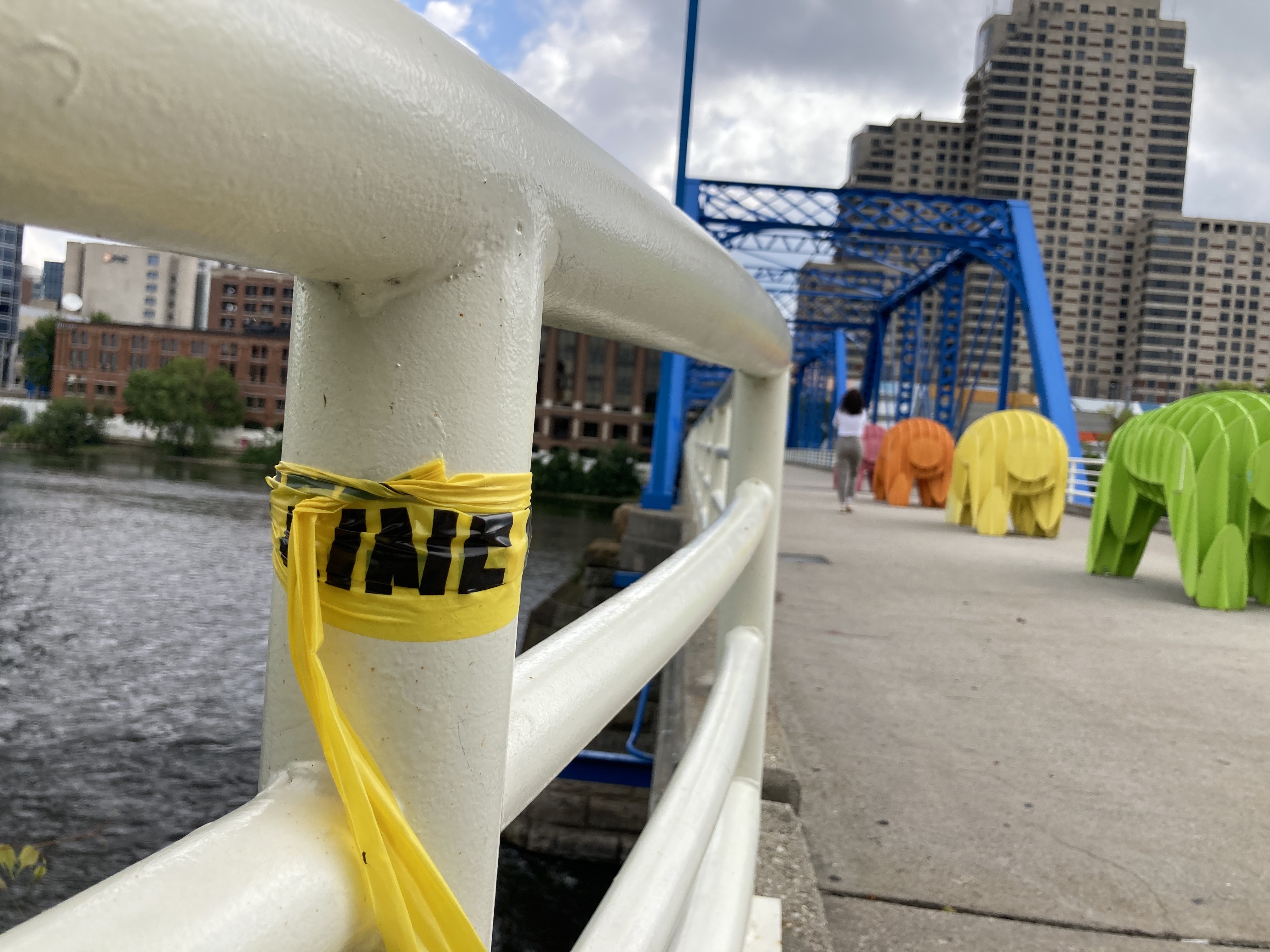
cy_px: 476
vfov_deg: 49.7
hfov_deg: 63.4
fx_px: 1027
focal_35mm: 28
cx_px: 635
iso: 20
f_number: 1.8
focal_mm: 3.99
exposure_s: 1/1429
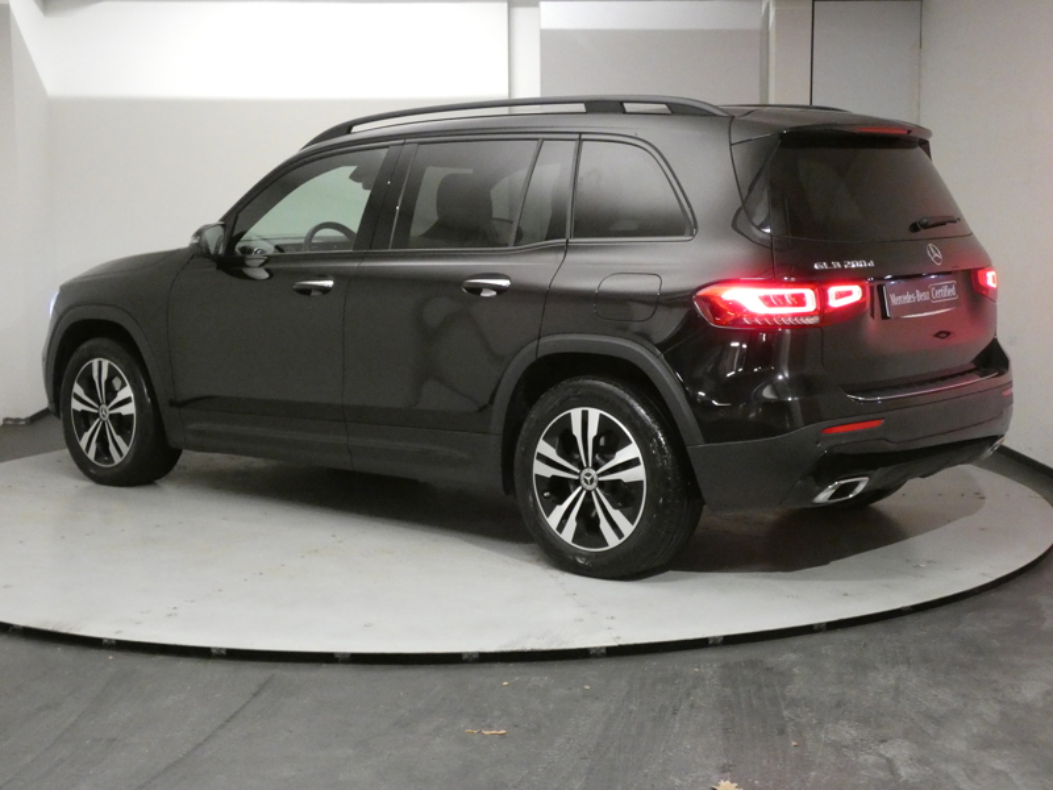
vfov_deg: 29.1
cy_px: 395
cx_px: 526
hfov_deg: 38.2
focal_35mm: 50
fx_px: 1521
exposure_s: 1/50
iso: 1600
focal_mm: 9
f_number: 3.9
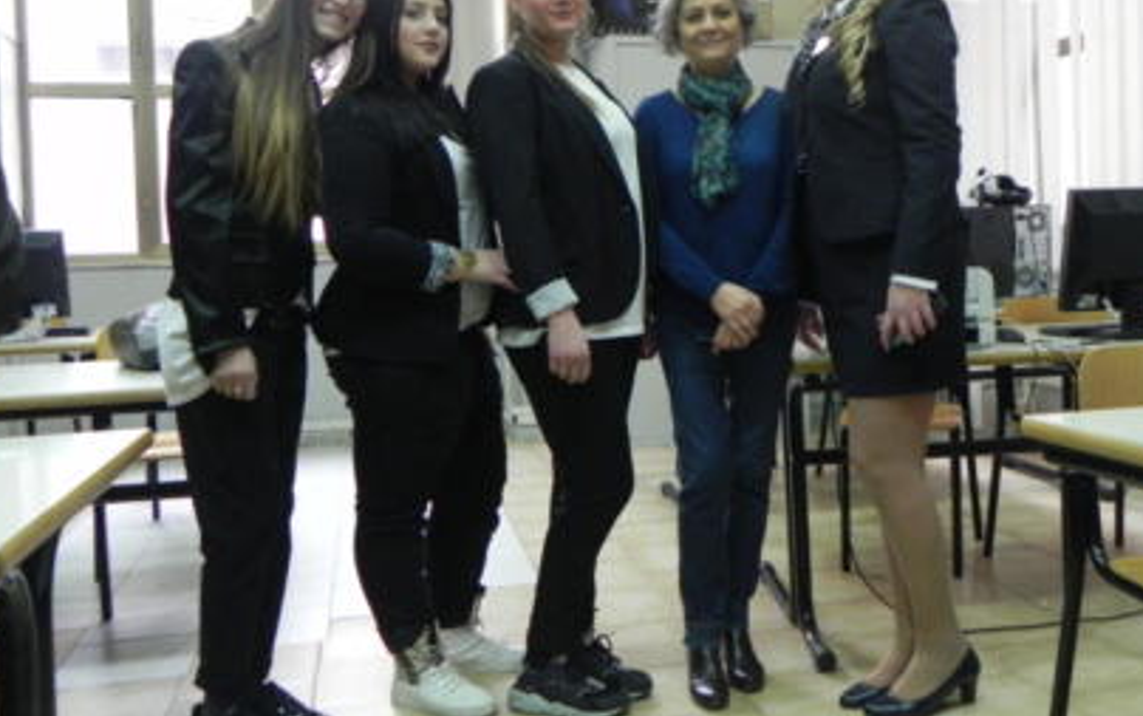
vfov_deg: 33.6
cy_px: 299
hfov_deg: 51.3
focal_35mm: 38
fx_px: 1184
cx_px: 668
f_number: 2.8
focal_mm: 5.2
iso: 368
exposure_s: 1/30
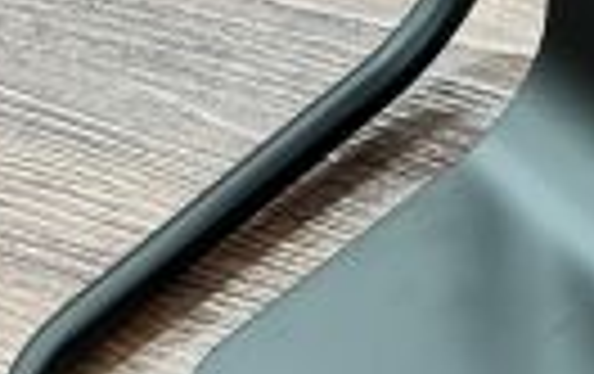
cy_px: 0
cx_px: 724
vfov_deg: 4.4
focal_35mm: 296
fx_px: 4800
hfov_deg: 7.0
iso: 500
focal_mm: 9
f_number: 2.8
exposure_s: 1/50
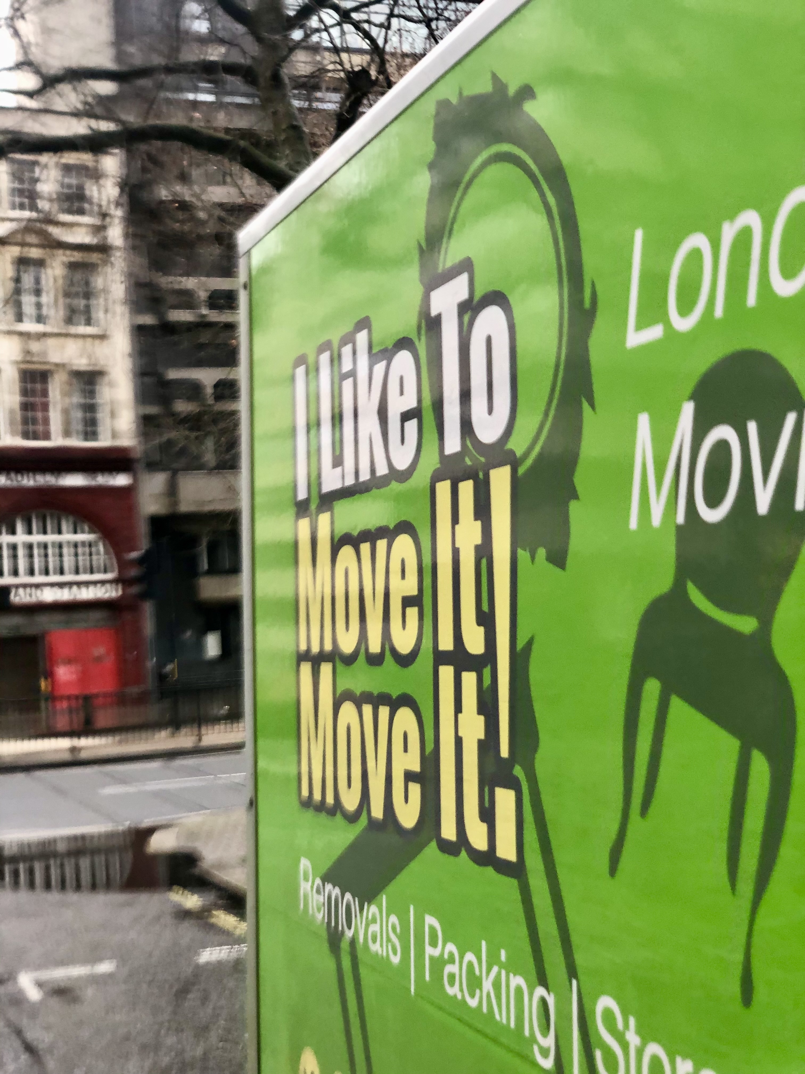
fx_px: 1612
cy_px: 537
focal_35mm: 52
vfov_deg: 36.8
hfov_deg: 28.0
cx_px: 402
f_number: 2.4
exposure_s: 1/60
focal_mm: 6
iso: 64
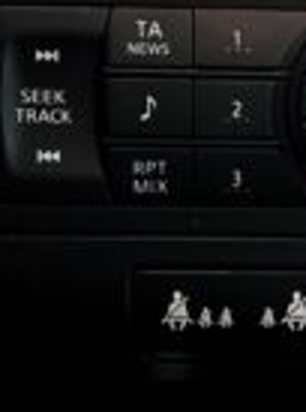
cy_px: 217
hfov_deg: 12.0
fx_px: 1421
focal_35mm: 120
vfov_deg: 16.5
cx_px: 388
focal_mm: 5.1
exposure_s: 1/28
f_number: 1.6
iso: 1000
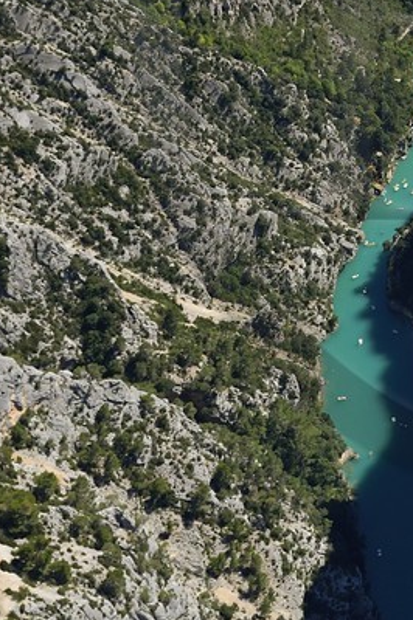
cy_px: 31
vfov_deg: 20.7
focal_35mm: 96
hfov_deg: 13.5
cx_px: 609
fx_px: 1655
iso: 200
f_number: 5.6
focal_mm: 24
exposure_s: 1/800
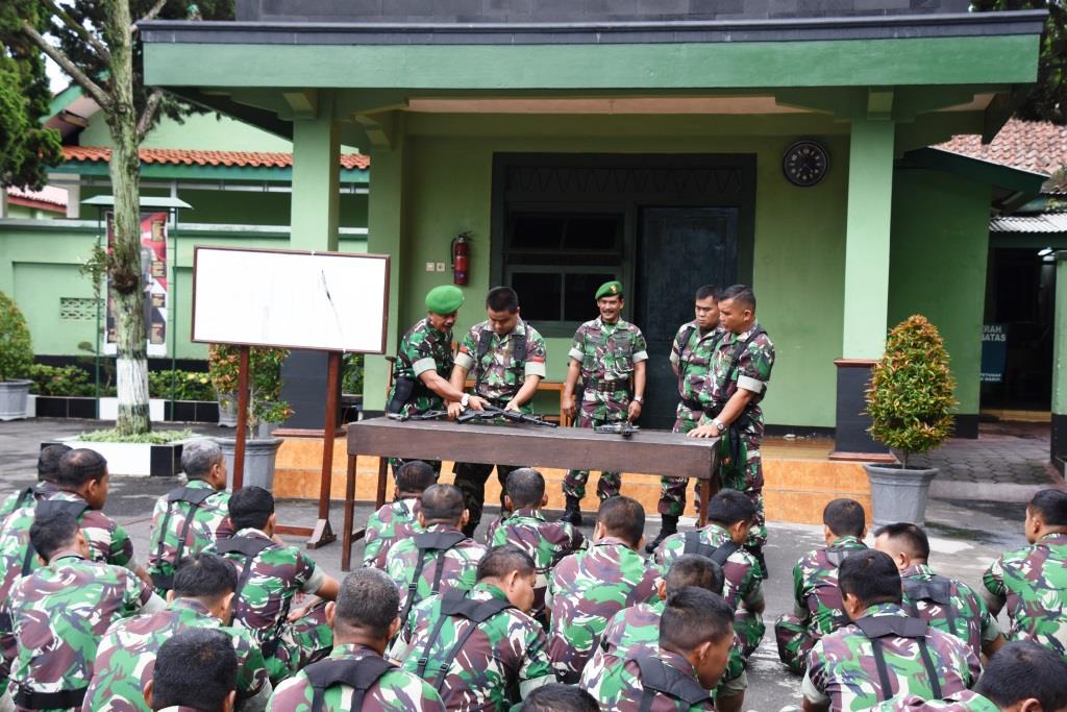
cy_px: 356
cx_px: 534
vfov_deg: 23.8
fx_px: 1690
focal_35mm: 57
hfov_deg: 35.0
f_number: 9
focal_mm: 38
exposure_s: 1/60
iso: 320
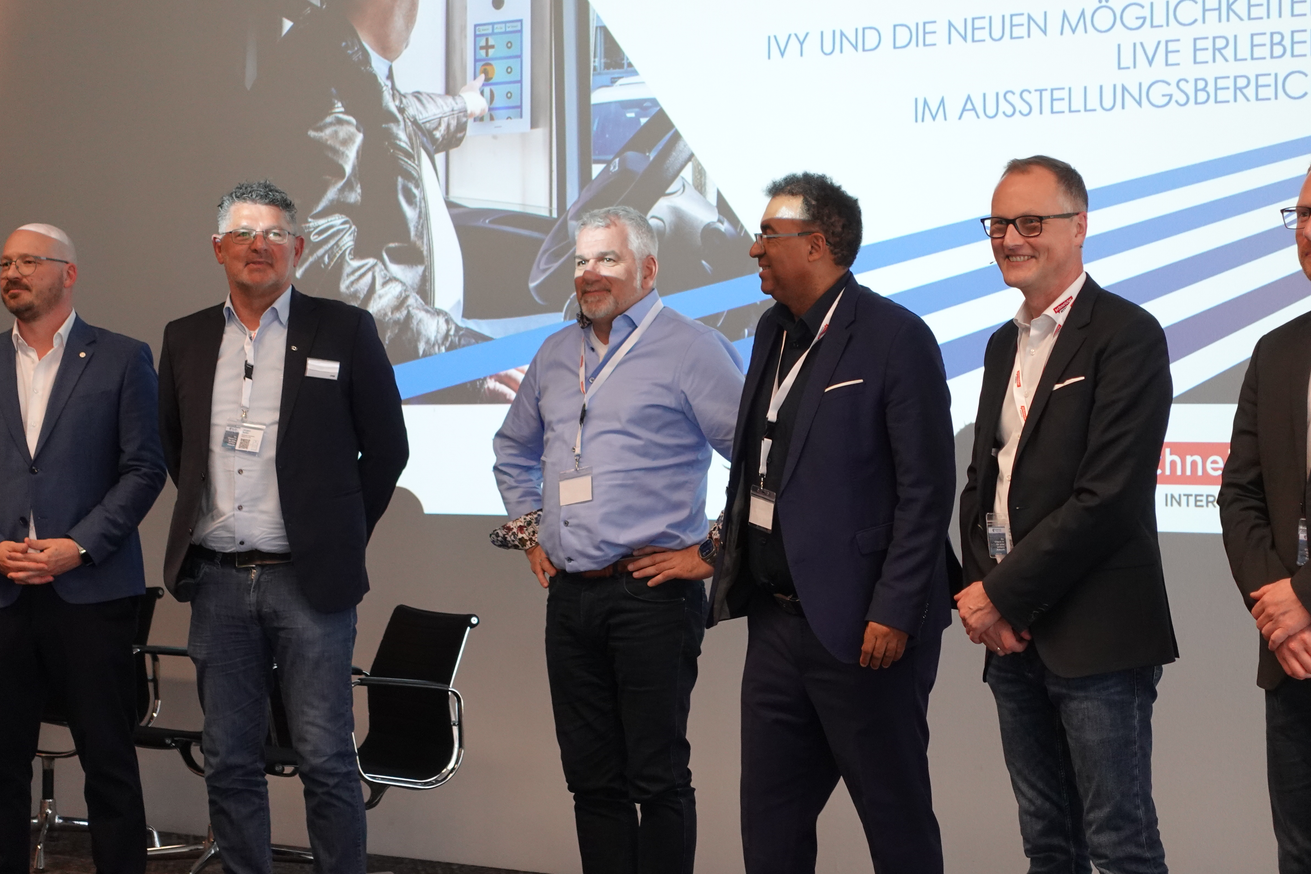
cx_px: 700
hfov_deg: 25.4
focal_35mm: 80
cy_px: 396
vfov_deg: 17.1
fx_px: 2913
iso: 1000
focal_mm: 25.7
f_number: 2.8
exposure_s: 1/250
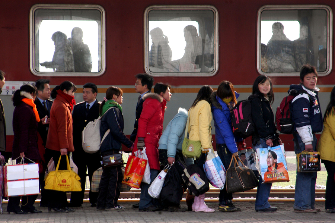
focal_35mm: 180
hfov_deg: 11.4
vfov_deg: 7.6
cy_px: 112
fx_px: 1673
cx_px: 168
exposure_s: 1/80
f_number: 6.3
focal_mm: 120
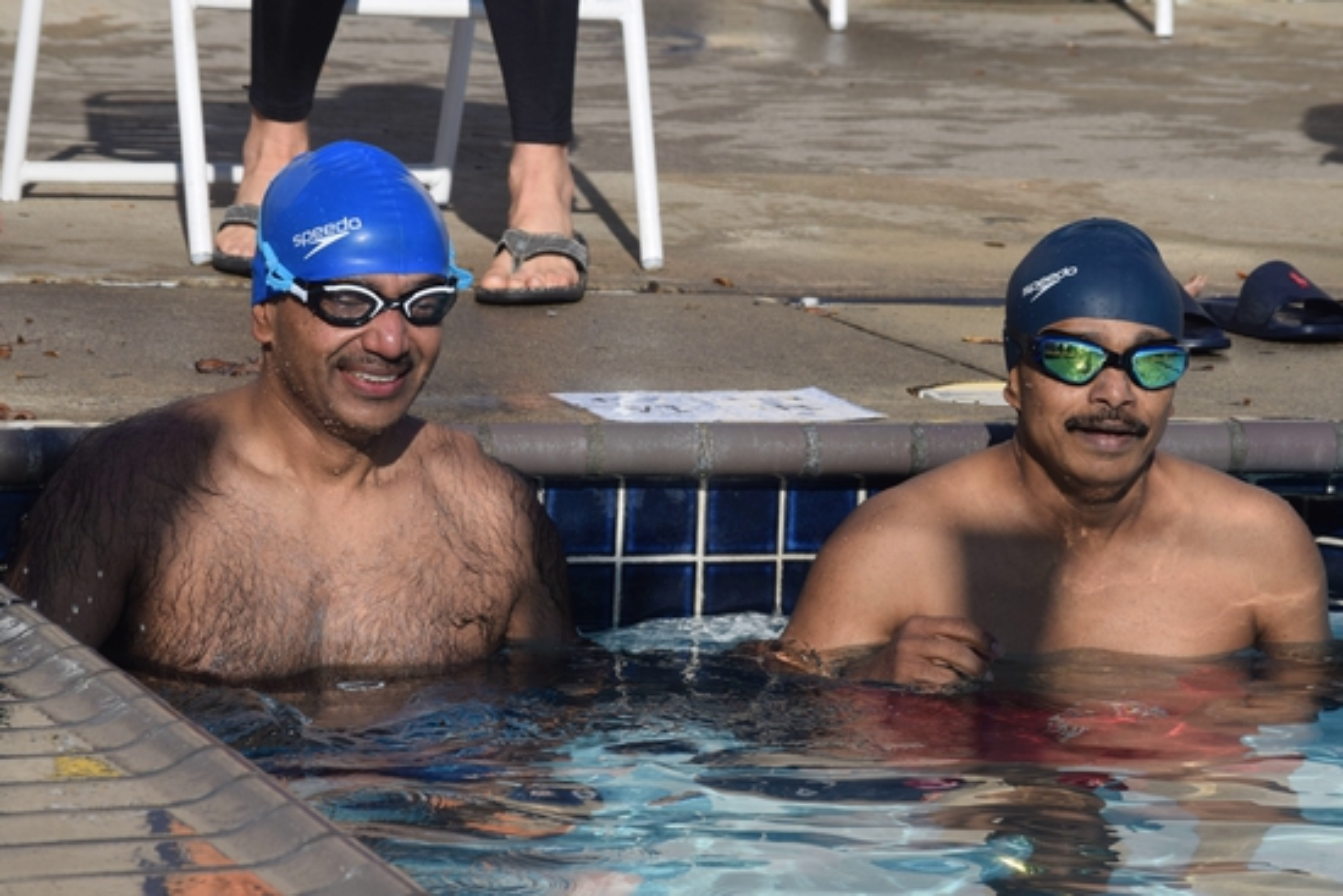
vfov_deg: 7.3
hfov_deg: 11.0
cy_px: 448
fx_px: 6996
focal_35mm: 188
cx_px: 672
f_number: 10
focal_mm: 125
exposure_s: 1/400
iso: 200
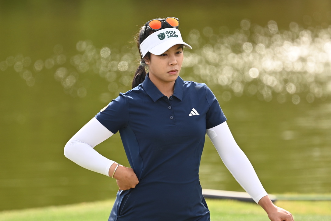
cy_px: 110
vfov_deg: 2.3
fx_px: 5516
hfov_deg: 3.4
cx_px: 166
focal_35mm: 600
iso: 450
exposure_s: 1/640
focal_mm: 400
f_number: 5.6
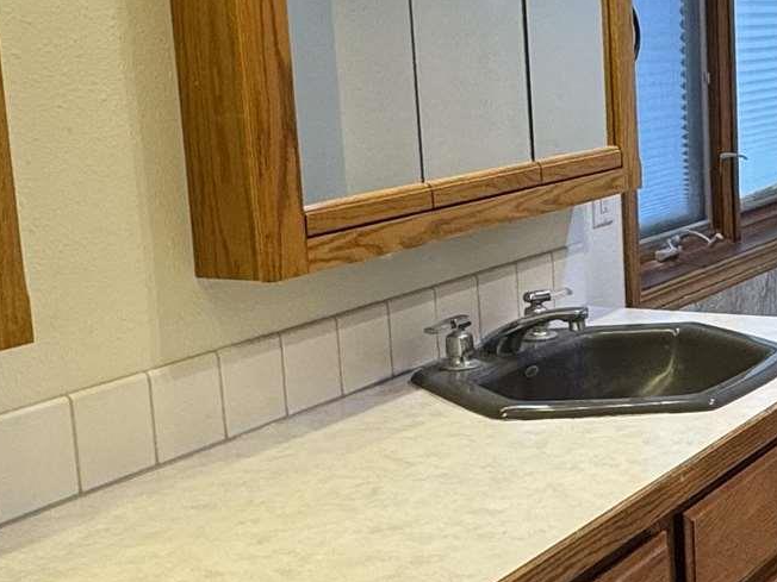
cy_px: 281
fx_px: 1481
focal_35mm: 66
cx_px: 613
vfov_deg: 22.3
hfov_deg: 28.8
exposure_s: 1/120
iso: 100
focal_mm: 2.22
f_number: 2.2
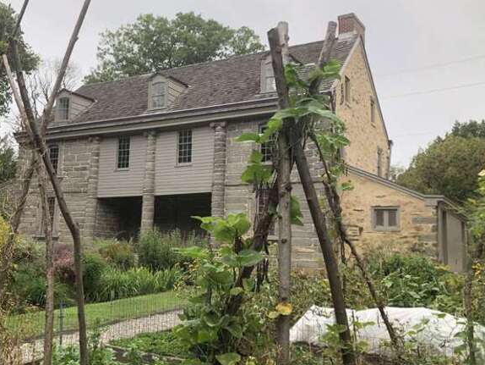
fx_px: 547
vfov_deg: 36.8
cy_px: 173
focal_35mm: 39
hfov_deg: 47.3
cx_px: 174
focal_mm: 3.99
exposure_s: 1/133
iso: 20
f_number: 1.8
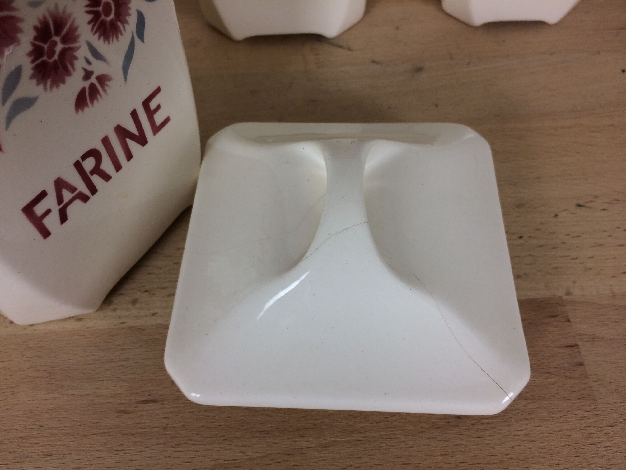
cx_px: 313
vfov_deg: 48.2
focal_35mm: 29
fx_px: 524
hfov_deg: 61.7
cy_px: 235
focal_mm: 4.15
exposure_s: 1/50
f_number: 2.2
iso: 40
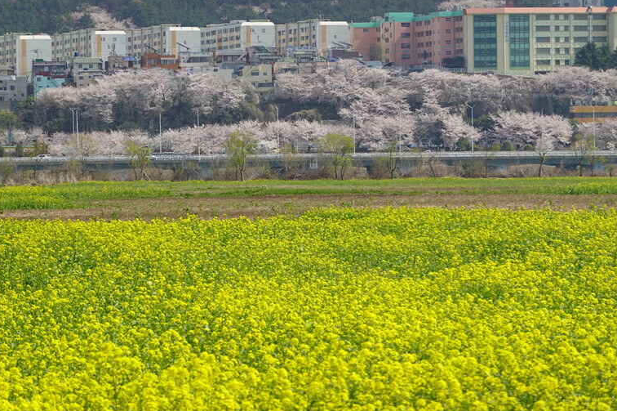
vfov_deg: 6.1
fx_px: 3854
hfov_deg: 9.2
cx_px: 312
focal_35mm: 225
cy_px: 221
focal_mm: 72
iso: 100
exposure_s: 1/400
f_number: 5.6
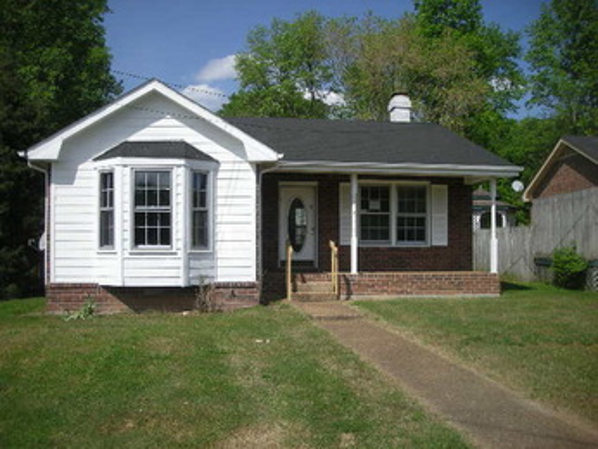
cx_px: 299
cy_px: 224
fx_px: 605
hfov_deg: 52.6
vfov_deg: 40.7
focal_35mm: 35
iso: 50
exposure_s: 1/330
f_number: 5.7
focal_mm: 5.7
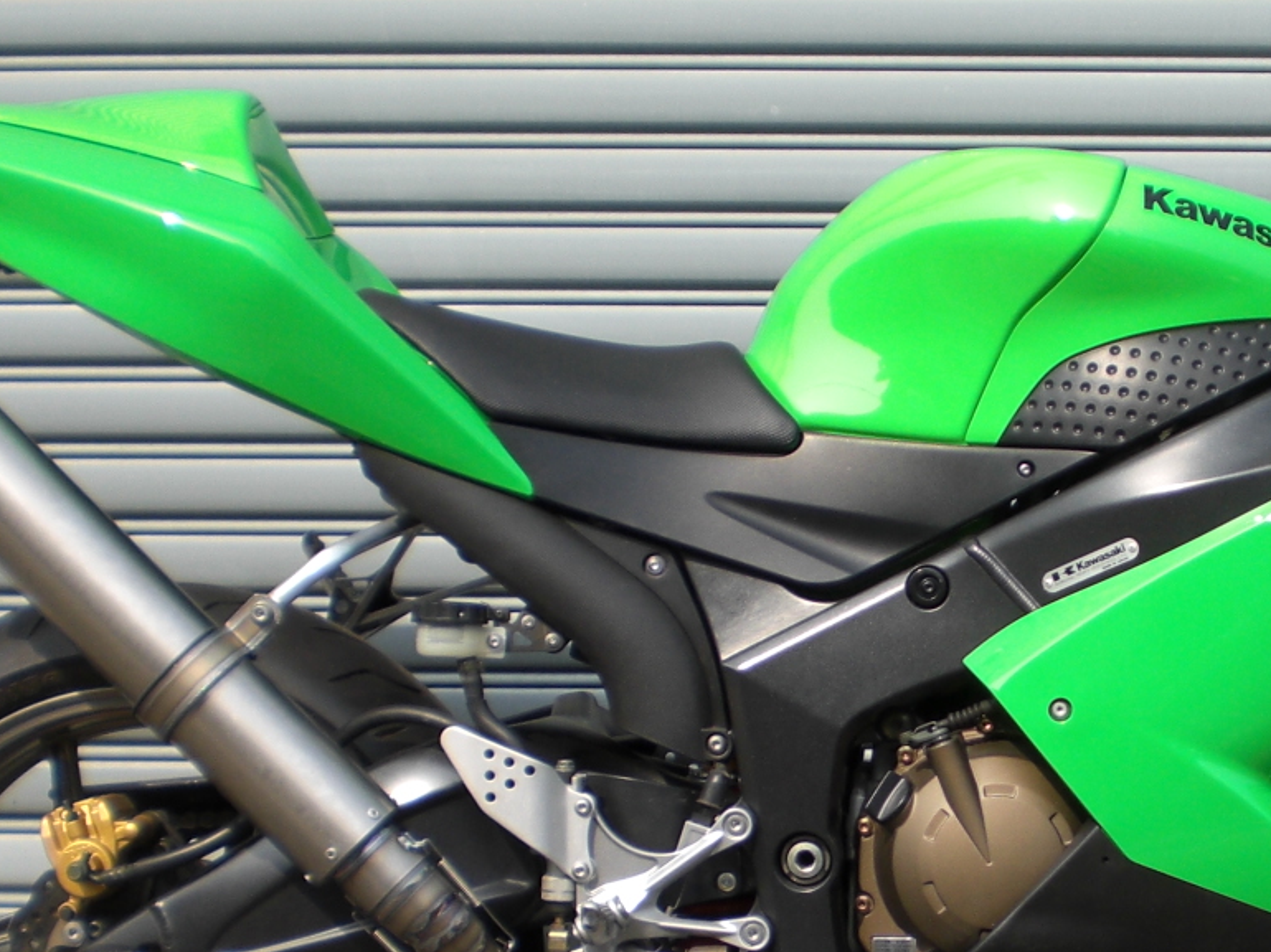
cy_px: 736
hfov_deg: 24.4
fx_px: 2900
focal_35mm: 79
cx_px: 956
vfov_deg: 18.5
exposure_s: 1/400
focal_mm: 6.3
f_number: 3.1
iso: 50
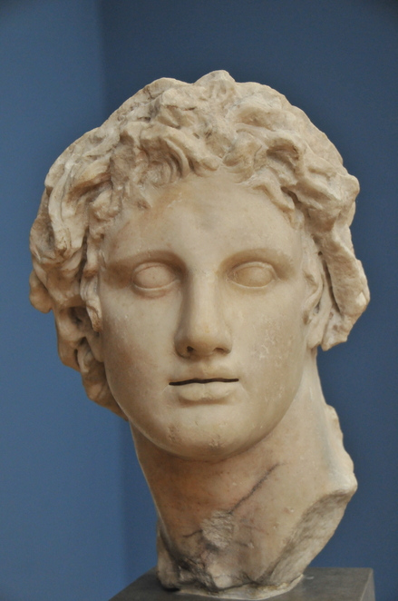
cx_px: 199
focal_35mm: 69
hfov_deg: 19.7
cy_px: 300
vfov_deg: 29.3
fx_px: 1148
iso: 1000
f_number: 4.5
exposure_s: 1/80
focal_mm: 46
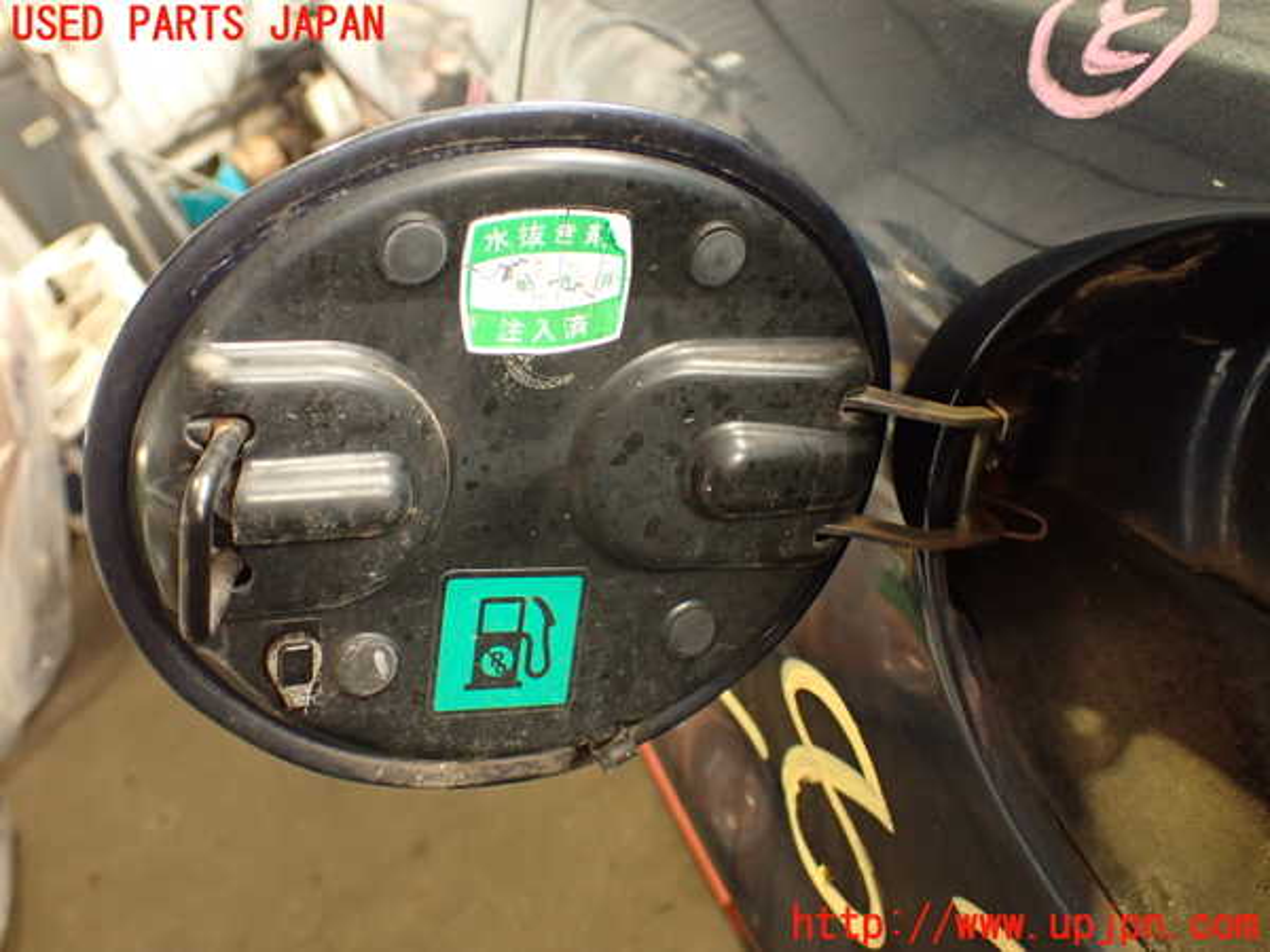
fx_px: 1321
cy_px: 476
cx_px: 635
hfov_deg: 51.4
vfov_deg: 39.7
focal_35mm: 36
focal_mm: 6.37
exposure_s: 1/40
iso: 500
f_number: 2.5
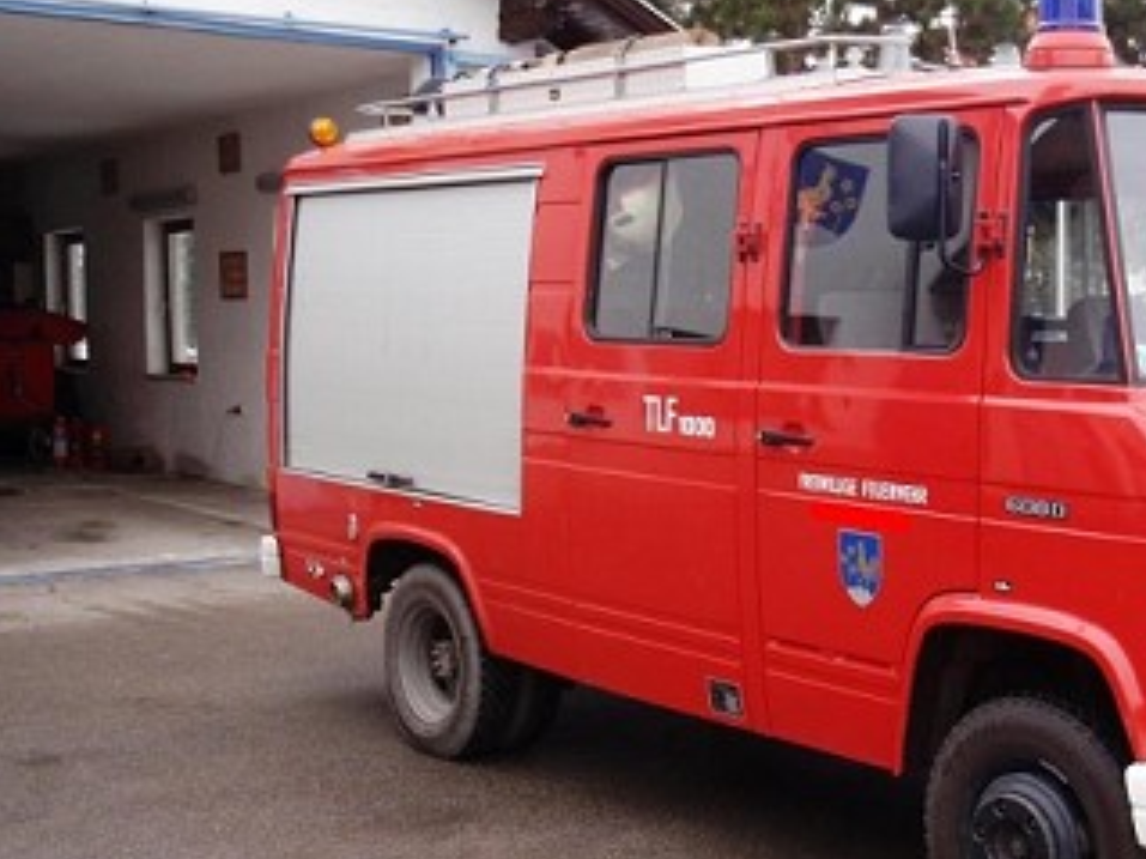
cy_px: 465
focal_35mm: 55
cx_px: 923
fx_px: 1820
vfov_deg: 26.5
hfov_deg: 33.9
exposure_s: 1/80
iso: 64
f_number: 3.5
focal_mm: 6.07
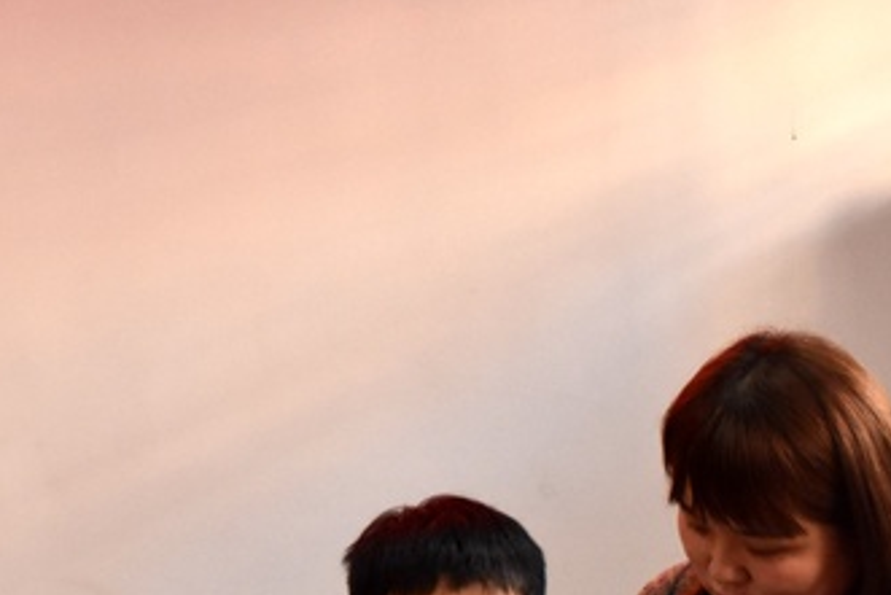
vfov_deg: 13.4
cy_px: 326
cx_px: 140
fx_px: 2525
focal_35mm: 102
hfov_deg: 19.7
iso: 1600
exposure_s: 1/100
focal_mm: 30
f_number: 4
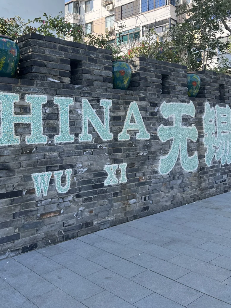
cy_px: 114
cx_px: 80
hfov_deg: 39.3
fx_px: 320
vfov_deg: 50.8
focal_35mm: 36
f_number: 1.5
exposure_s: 1/1449
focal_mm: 5.7
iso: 50
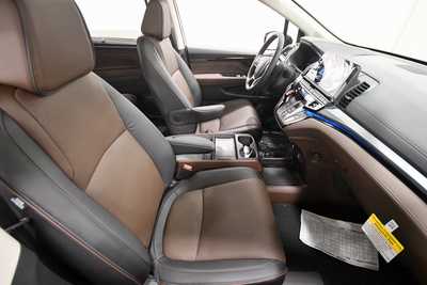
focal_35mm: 15
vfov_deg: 77.4
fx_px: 178
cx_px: 214
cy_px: 142
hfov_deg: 100.4
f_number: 4
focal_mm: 10
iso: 3200
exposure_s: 1/100
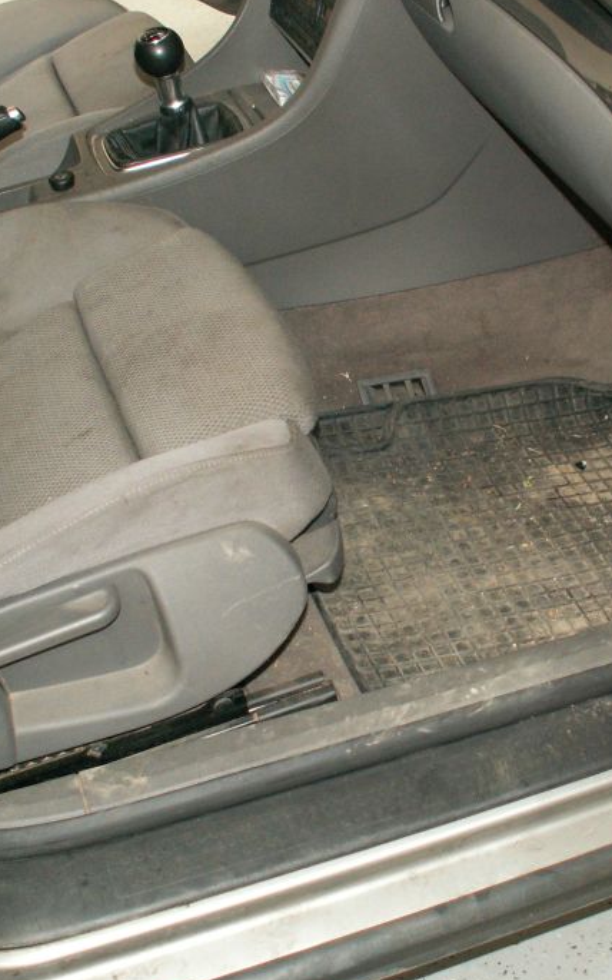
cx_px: 449
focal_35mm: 52
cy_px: 484
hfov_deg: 24.6
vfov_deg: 38.9
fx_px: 1388
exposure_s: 1/40
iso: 160
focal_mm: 5.86
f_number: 2.8
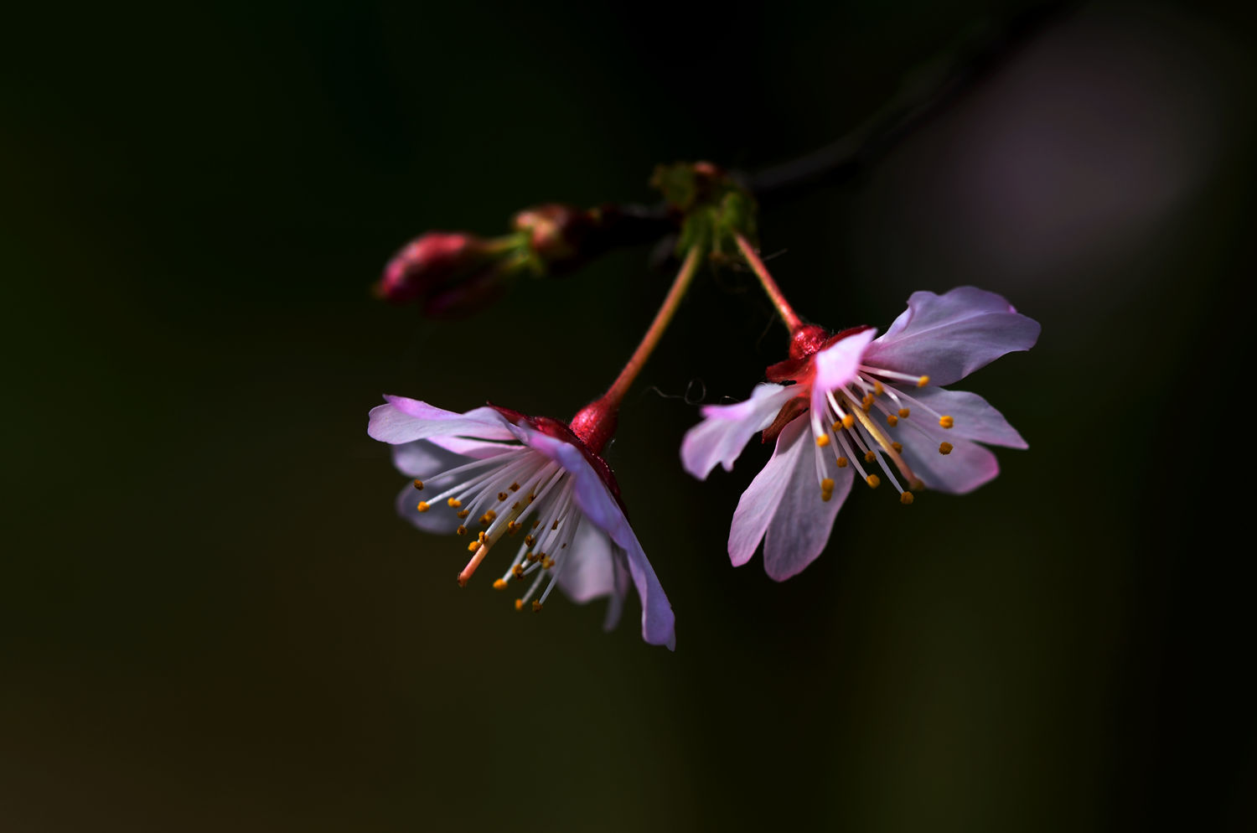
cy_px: 416
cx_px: 628
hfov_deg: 13.1
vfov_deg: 8.7
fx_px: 5489
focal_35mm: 158
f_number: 5.6
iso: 100
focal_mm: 105
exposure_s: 1/250
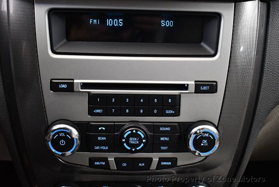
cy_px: 94
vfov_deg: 27.1
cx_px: 140
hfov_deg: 39.5
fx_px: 388
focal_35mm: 50
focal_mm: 25
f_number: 4
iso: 3200
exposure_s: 1/60
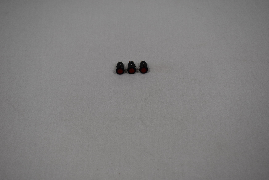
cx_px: 134
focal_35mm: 51
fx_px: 381
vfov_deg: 26.5
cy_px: 90
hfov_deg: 38.9
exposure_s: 1/125
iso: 250
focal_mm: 34
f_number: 5.6
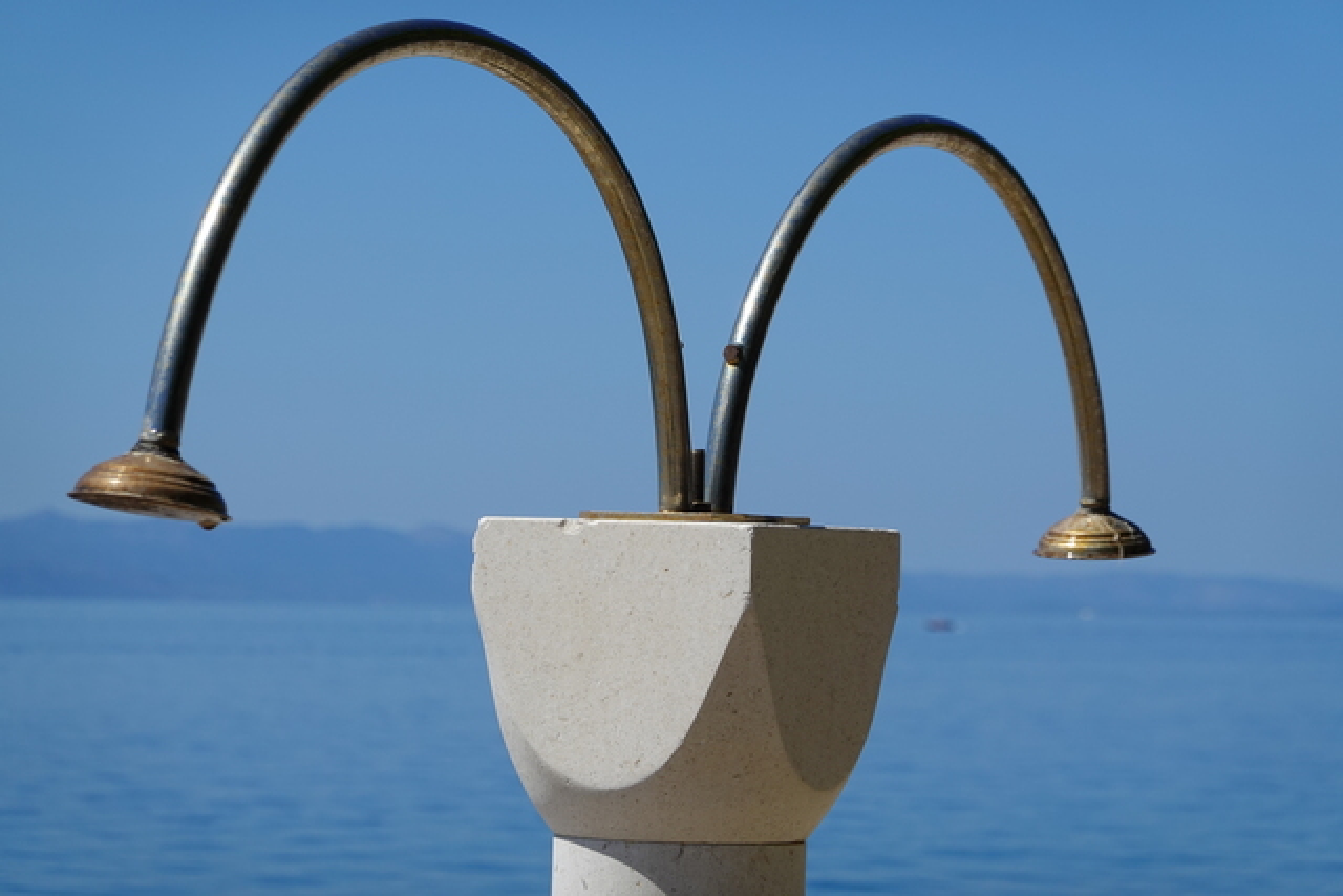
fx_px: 5821
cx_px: 672
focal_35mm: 156
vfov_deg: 8.8
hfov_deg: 13.2
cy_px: 448
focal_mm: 56.73
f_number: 5.6
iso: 100
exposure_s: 1/800
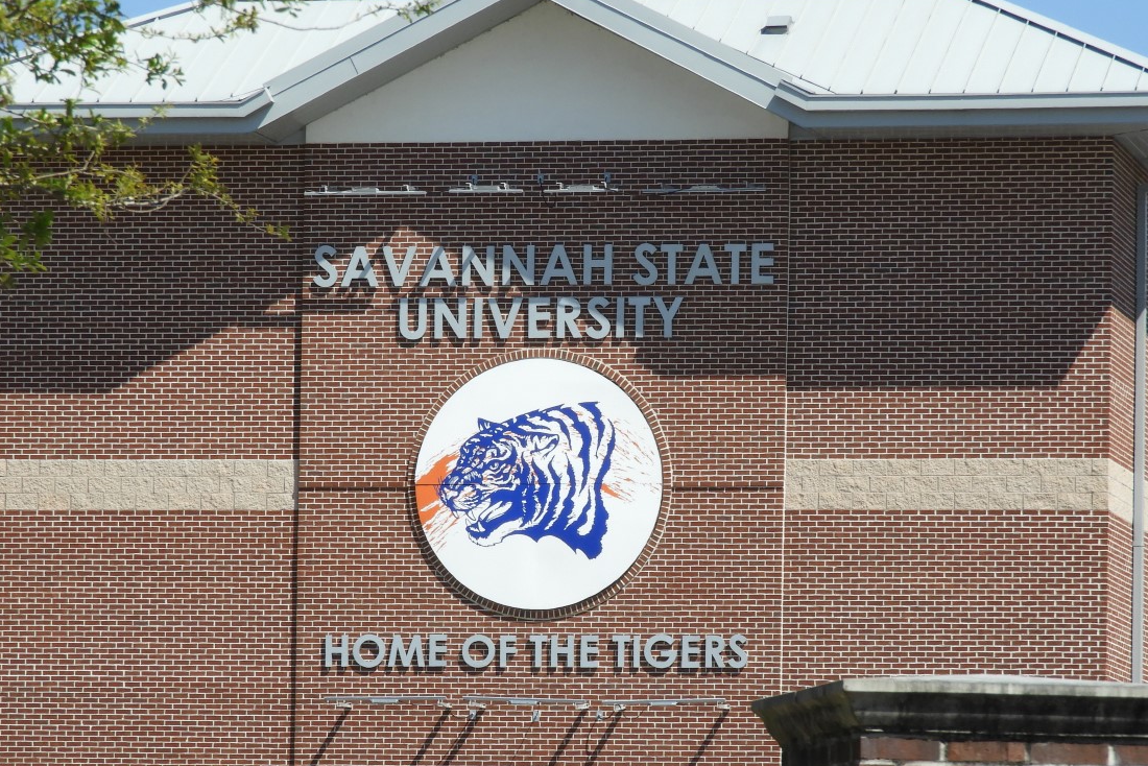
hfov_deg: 8.4
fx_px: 7814
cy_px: 438
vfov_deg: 5.6
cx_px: 580
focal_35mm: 245
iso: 100
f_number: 5.3
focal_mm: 32.2
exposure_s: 1/640
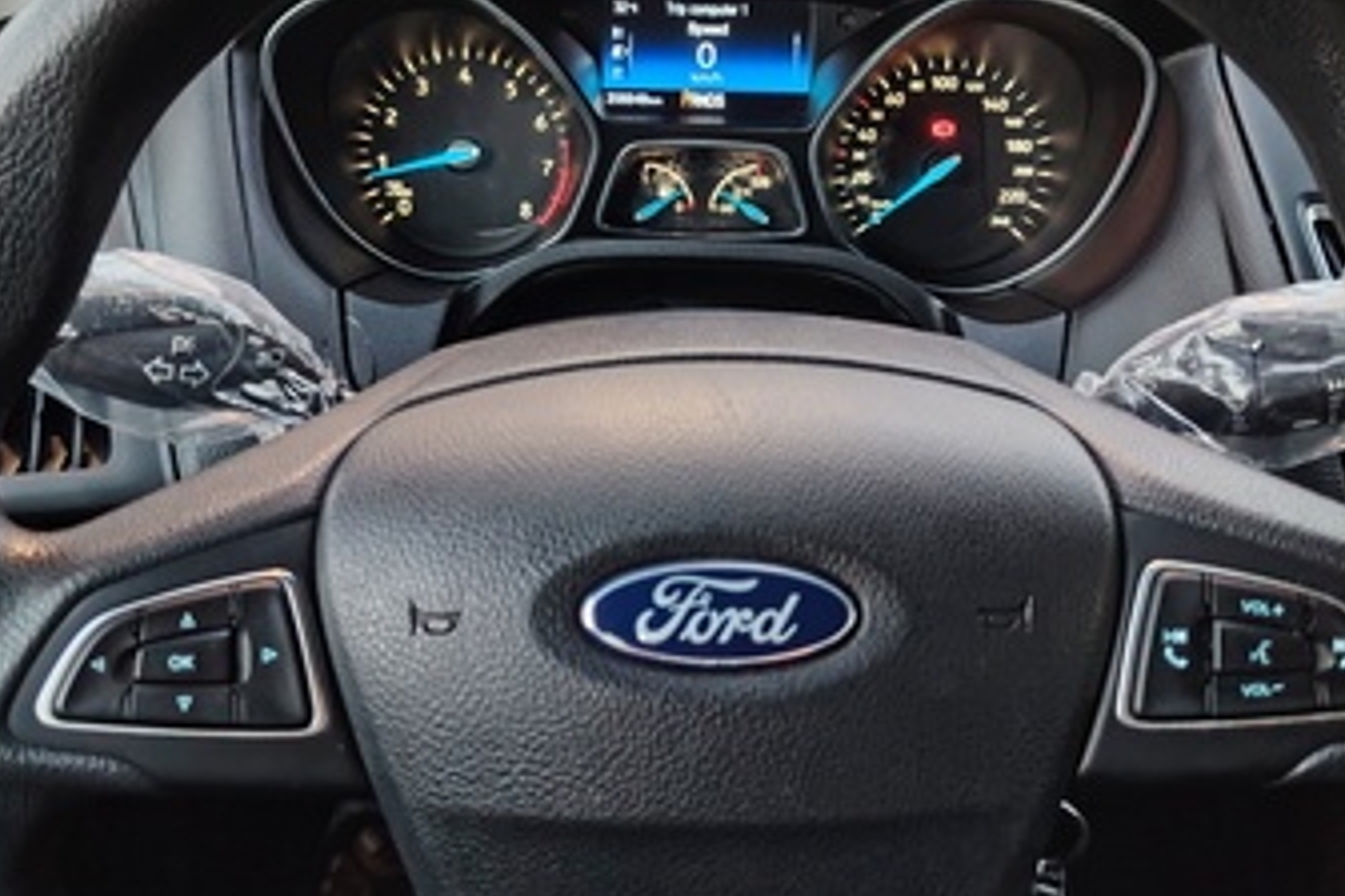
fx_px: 1270
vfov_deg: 38.5
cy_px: 314
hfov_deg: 55.8
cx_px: 666
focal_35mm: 34
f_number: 1.75
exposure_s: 1/20
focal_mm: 5.25
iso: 1025
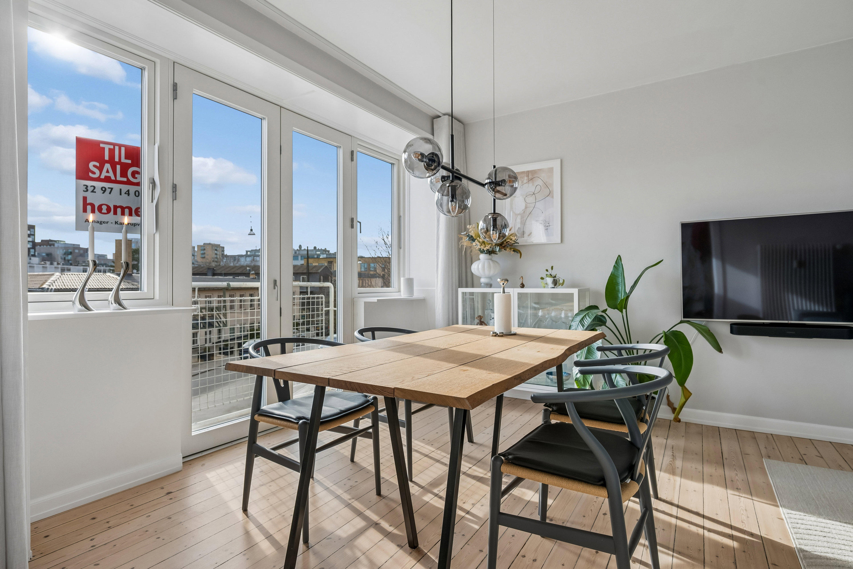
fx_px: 438
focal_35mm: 18
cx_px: 426
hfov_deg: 88.4
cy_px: 284
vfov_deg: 65.9
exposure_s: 1/125
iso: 400
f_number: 6.3
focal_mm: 18.5
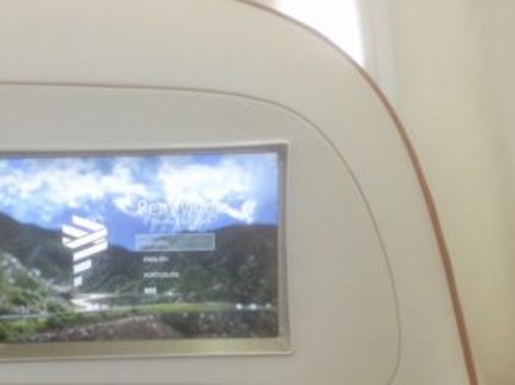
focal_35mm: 76
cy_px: 307
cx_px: 129
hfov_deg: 25.4
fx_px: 1129
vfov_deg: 19.1
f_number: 2.4
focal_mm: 4.28
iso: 80
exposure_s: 1/15
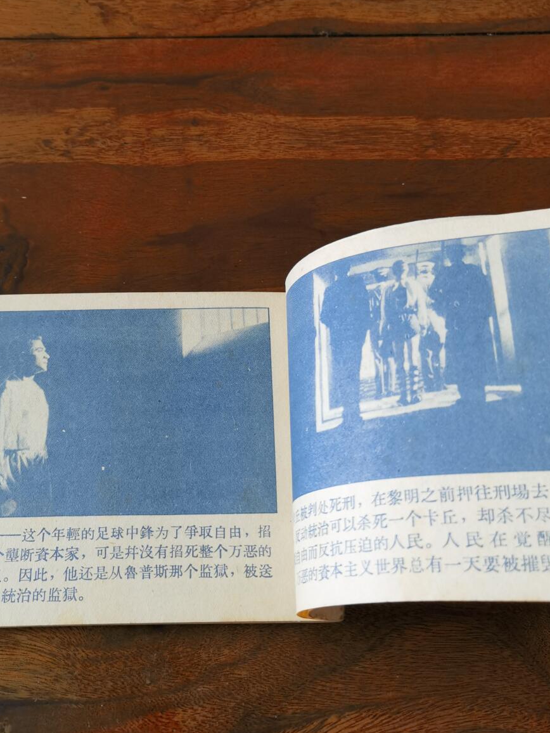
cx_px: 235
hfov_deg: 34.3
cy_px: 272
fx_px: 890
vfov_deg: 44.4
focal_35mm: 42
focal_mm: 6.67
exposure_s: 1/120
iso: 80
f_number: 1.9
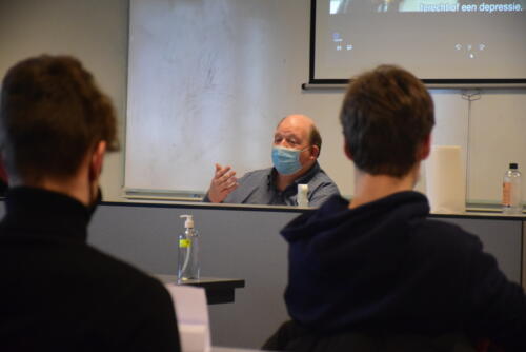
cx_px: 263
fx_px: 1864
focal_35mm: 128
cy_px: 176
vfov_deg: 10.8
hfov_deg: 16.1
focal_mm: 85
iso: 3200
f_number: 5.3
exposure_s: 1/125
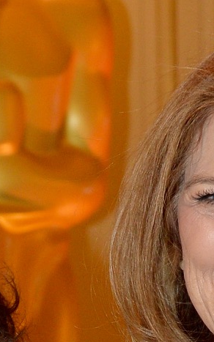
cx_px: 18
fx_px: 2258
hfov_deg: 5.4
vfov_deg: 8.4
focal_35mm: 242
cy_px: 609
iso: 800
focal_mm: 45
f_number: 4.5
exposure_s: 1/50
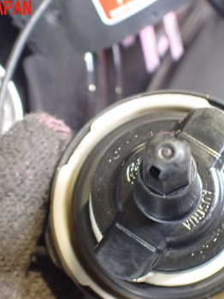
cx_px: 134
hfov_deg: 28.0
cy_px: 193
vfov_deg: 36.5
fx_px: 448
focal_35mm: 52
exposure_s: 1/40
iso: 800
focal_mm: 5.4
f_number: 2.3
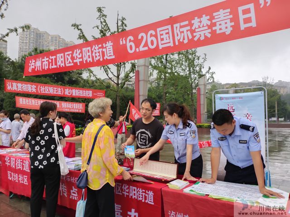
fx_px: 226
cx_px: 145
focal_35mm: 27
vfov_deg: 51.4
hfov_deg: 65.3
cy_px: 108
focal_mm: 4.05
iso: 50
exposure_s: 1/737
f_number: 1.78
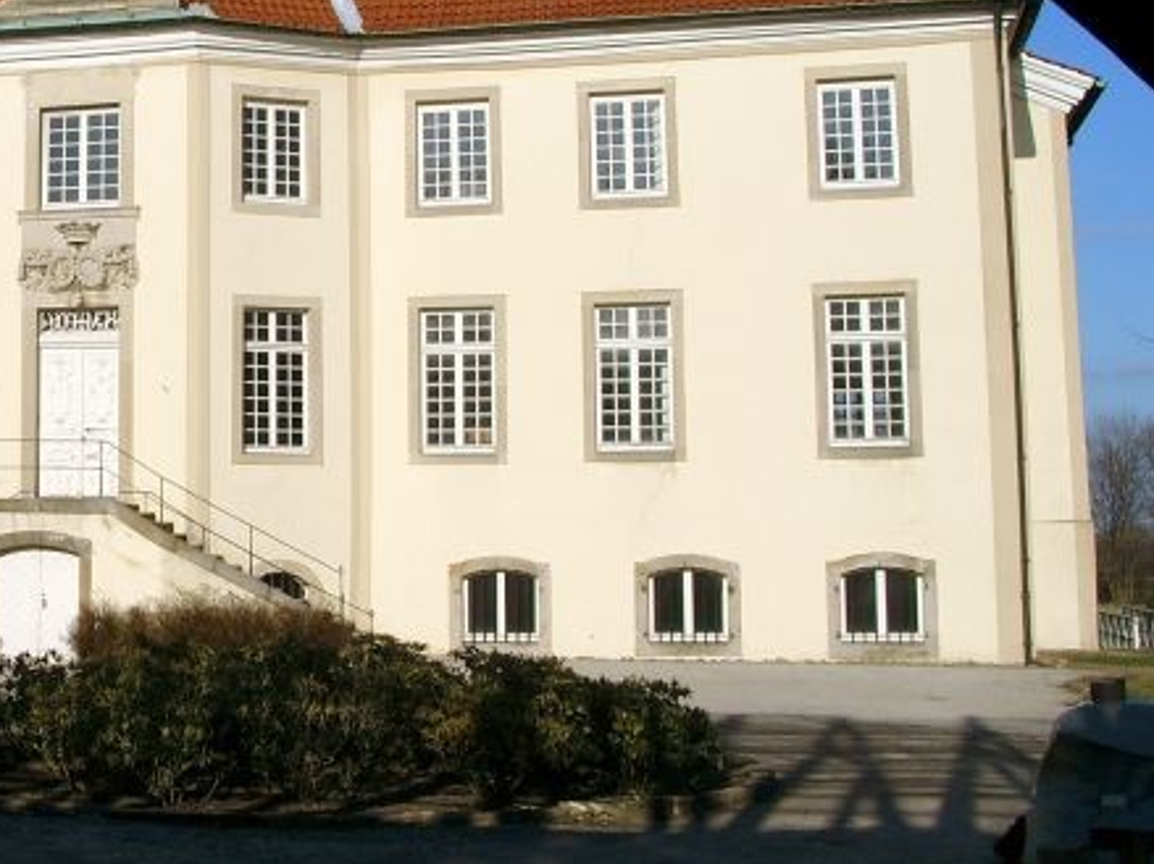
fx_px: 2066
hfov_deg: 29.9
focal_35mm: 62
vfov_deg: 23.4
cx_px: 110
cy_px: 215
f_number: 5.6
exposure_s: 1/646
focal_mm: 7.13
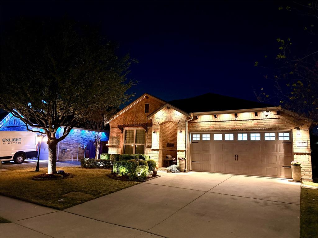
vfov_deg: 56.8
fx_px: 220
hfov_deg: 71.6
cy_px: 119
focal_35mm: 24
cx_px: 159
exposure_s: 1/30
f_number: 1.78
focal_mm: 6.76
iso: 1250
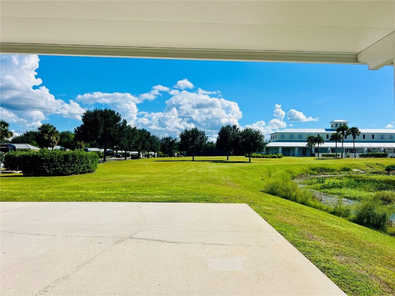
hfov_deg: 67.3
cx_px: 198
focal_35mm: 26
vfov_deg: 53.1
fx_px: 297
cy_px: 148
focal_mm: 5.7
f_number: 1.5
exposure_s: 1/7463
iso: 50
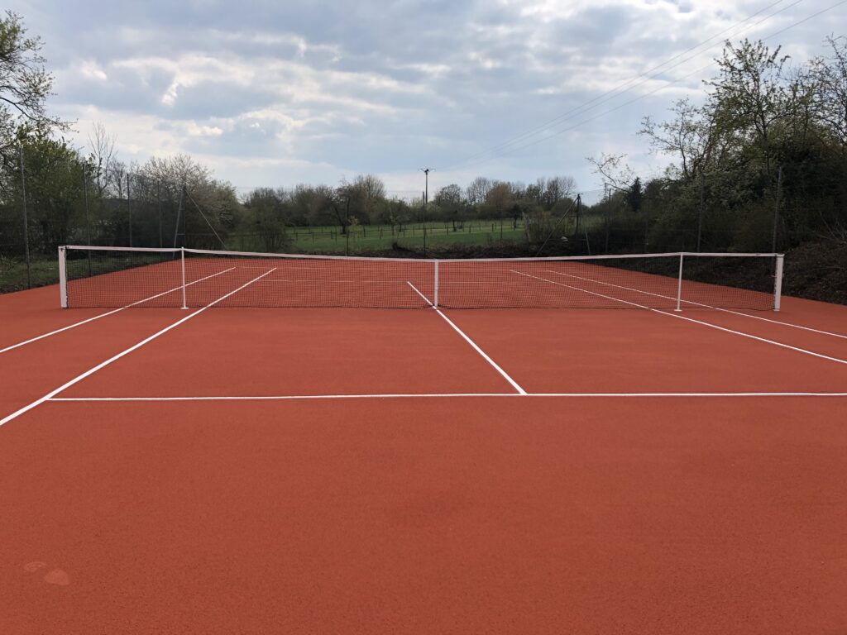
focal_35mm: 28
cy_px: 318
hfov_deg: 63.4
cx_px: 424
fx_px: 685
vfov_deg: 49.7
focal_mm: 3.99
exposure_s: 1/2404
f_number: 1.8
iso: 20
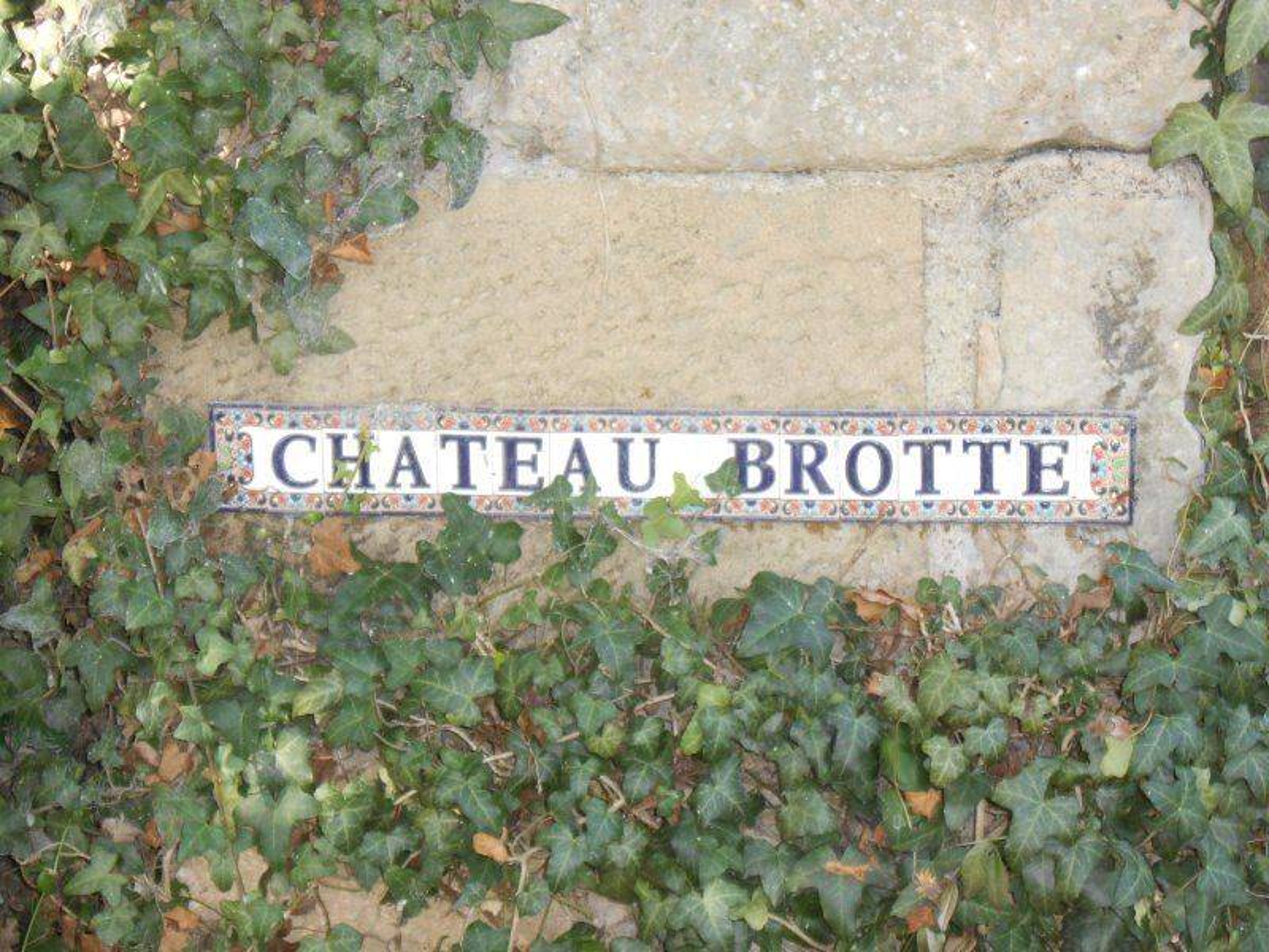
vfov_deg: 15.9
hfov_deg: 21.1
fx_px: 3409
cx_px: 634
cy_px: 476
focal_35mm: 93
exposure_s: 1/60
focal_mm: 16.5
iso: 400
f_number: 4.6
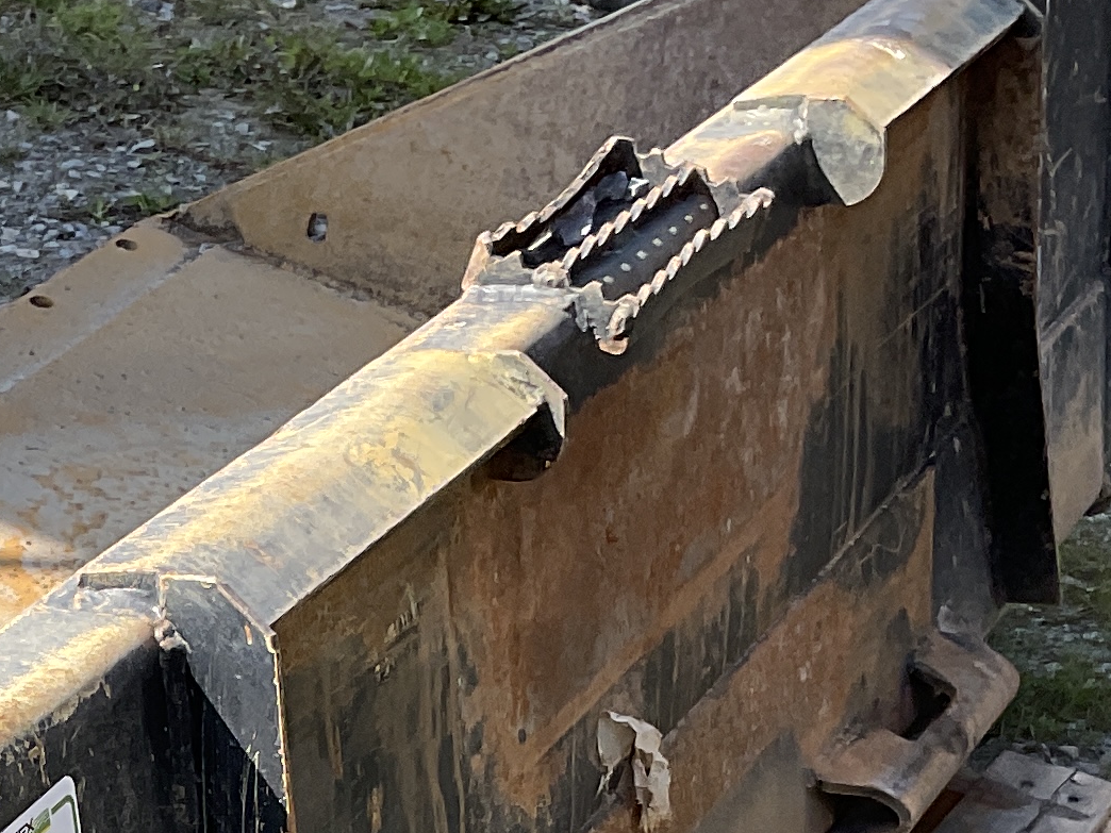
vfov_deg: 12.8
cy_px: 1105
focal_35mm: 112
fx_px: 3595
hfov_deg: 17.1
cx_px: -29
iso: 16
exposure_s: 1/728
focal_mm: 3
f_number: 1.8
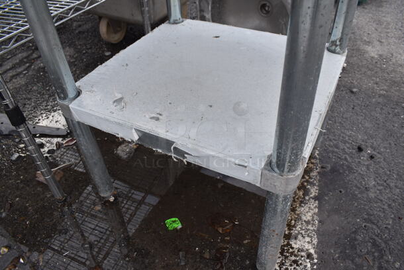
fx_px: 303
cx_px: 202
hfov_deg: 67.3
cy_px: 135
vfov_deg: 48.0
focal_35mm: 27
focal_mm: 18
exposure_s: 1/250
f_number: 6.3
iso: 200
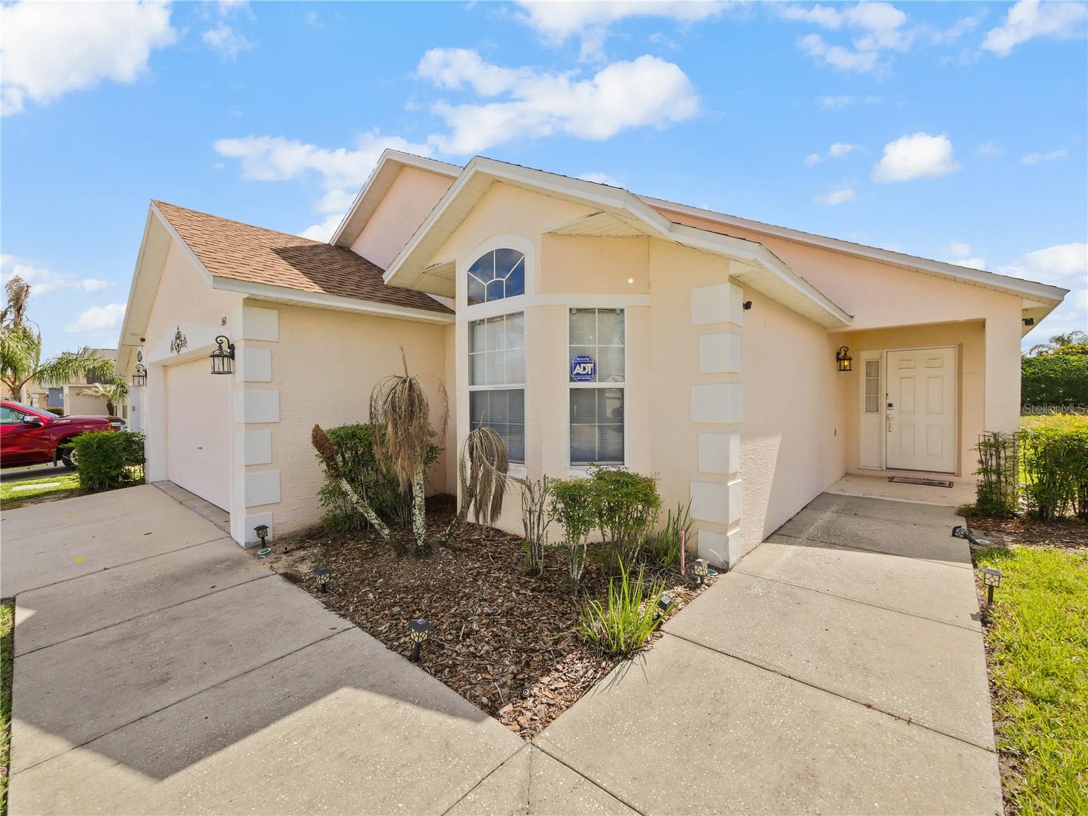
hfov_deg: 102.1
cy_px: 408
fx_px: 440
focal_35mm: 14
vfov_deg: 85.7
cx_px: 544
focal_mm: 7
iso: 200
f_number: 7.1
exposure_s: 1/320
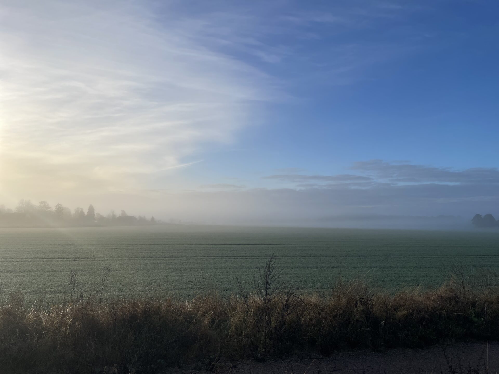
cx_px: 250
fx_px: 375
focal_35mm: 26
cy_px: 187
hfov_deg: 67.3
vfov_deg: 53.1
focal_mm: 4.2
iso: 50
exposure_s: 1/4831
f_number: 1.6
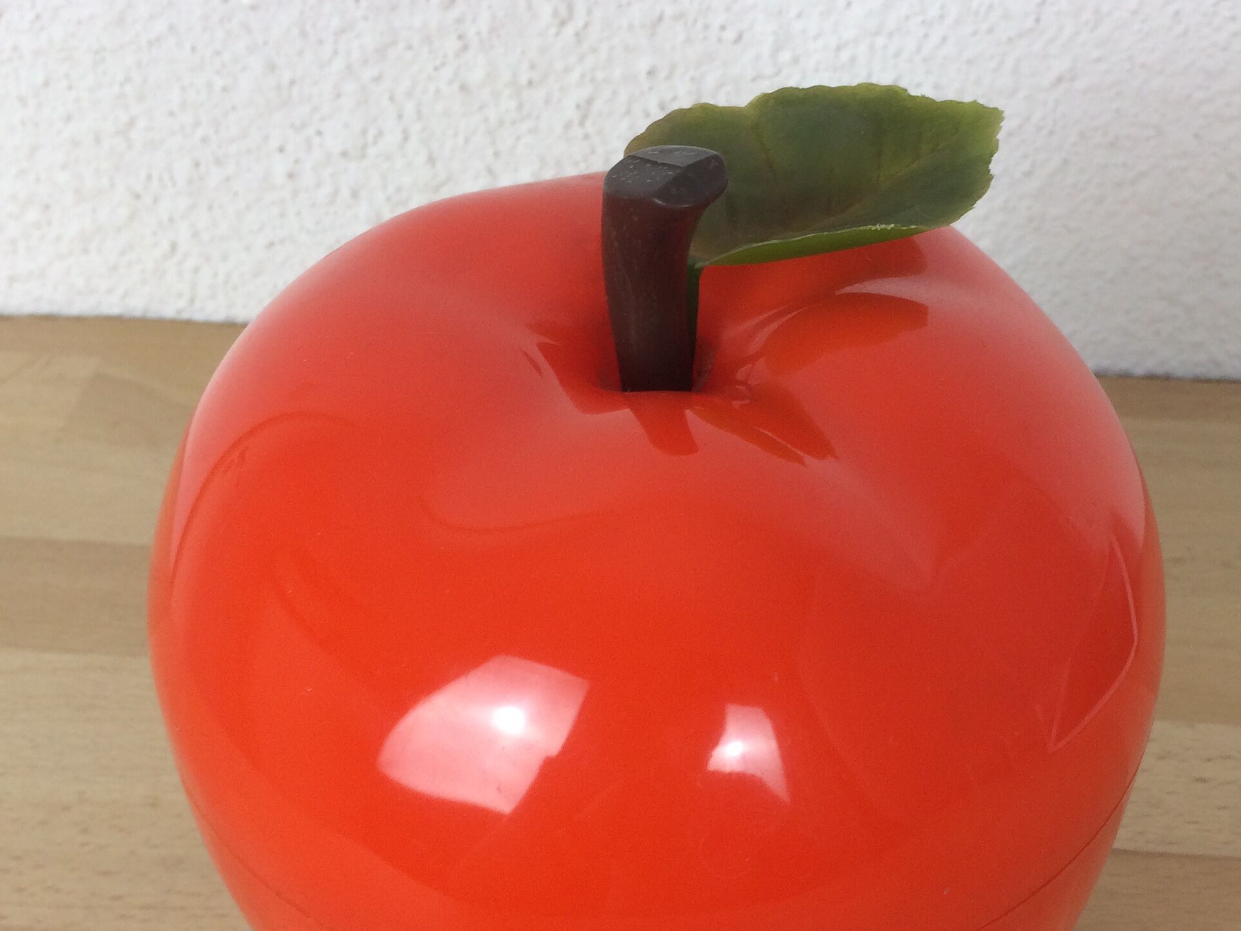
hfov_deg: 38.8
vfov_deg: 29.2
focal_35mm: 49
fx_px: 1757
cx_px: 735
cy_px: 708
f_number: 2.2
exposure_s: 1/50
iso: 50
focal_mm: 4.15
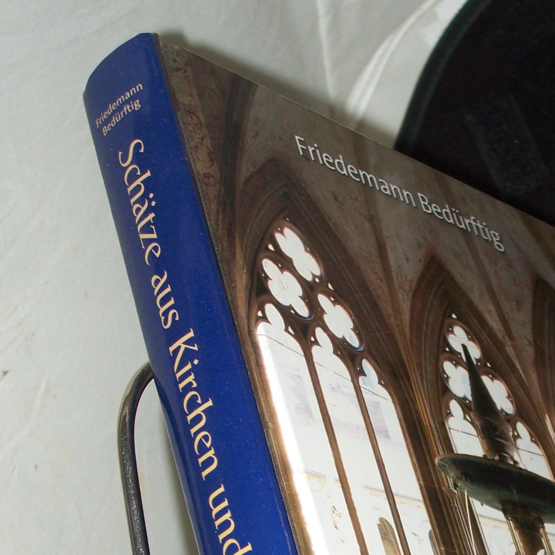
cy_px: 553
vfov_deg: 17.3
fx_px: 1778
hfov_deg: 17.6
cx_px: 423
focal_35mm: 98
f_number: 3.2
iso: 80
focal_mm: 8.7
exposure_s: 1/80
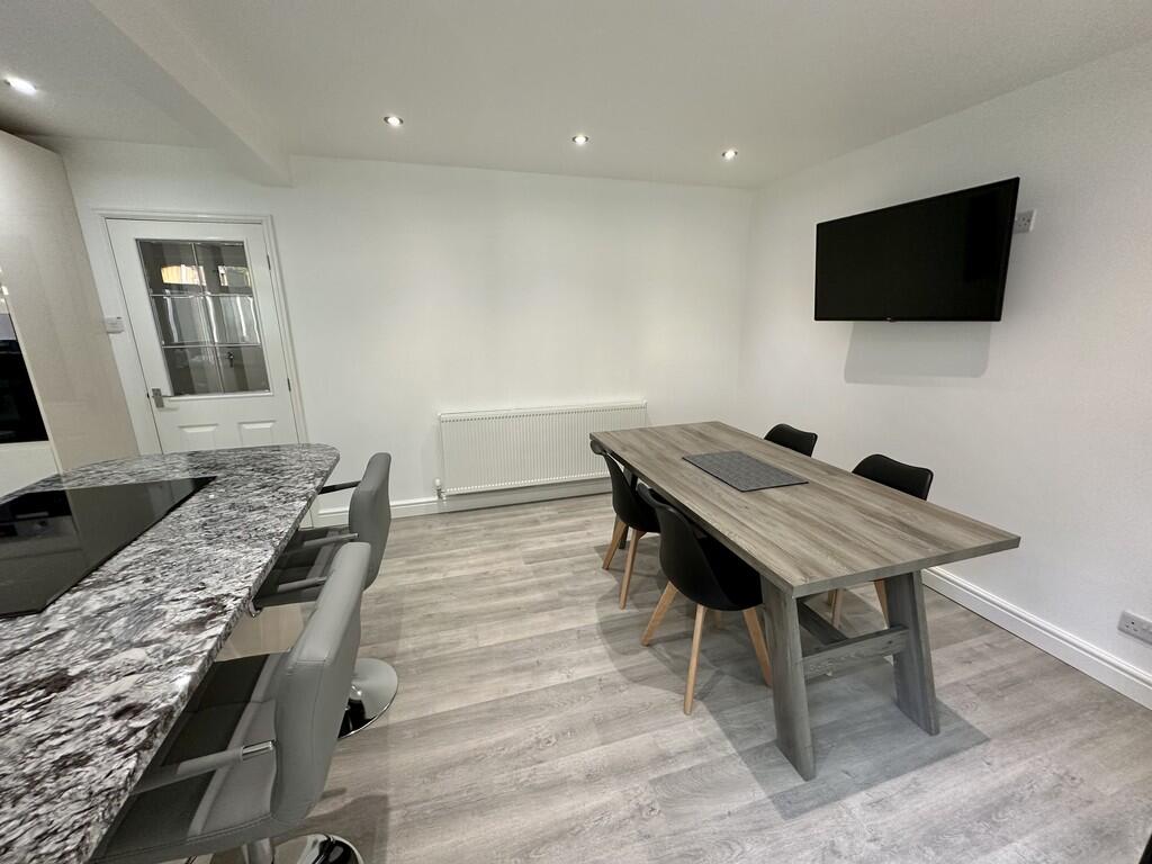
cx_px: 576
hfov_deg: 102.1
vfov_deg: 85.7
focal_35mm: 14
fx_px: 466
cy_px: 432
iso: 250
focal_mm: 2.22
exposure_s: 1/99
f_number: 2.2
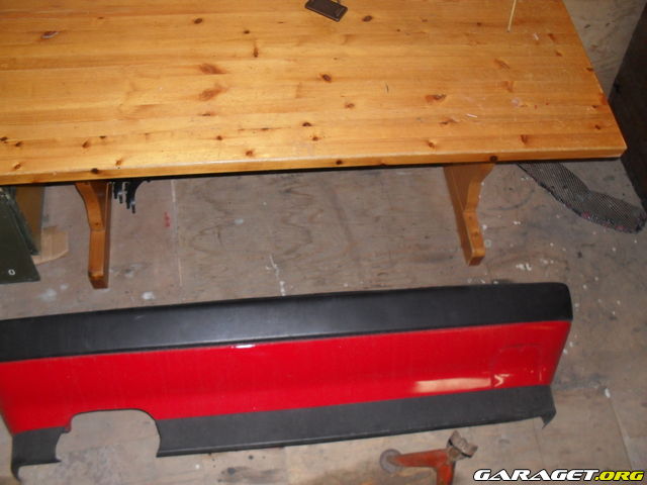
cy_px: 242
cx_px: 324
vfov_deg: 40.7
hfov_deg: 52.6
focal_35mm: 35
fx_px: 654
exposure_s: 1/45
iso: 200
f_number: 3.2
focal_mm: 6.3
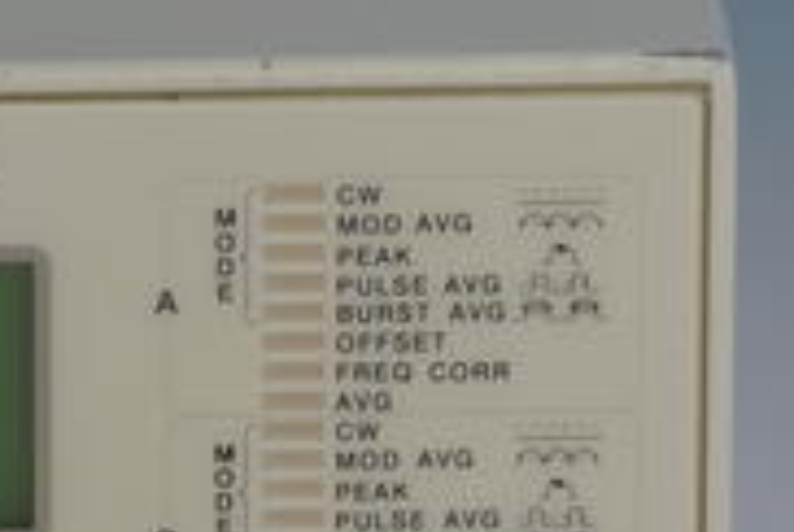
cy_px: 619
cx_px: 74
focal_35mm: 639
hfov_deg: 3.2
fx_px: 14116
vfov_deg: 2.2
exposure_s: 1/8
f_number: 13
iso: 400
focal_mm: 140
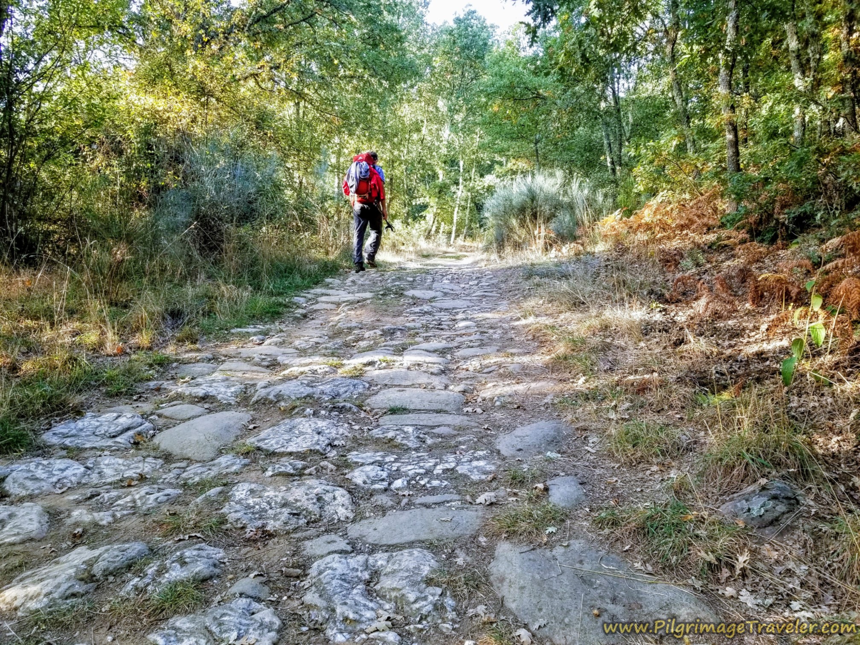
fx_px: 646
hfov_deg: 67.3
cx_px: 430
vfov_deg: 53.1
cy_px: 322
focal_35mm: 26
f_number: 1.7
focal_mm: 4.3
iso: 100
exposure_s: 1/120
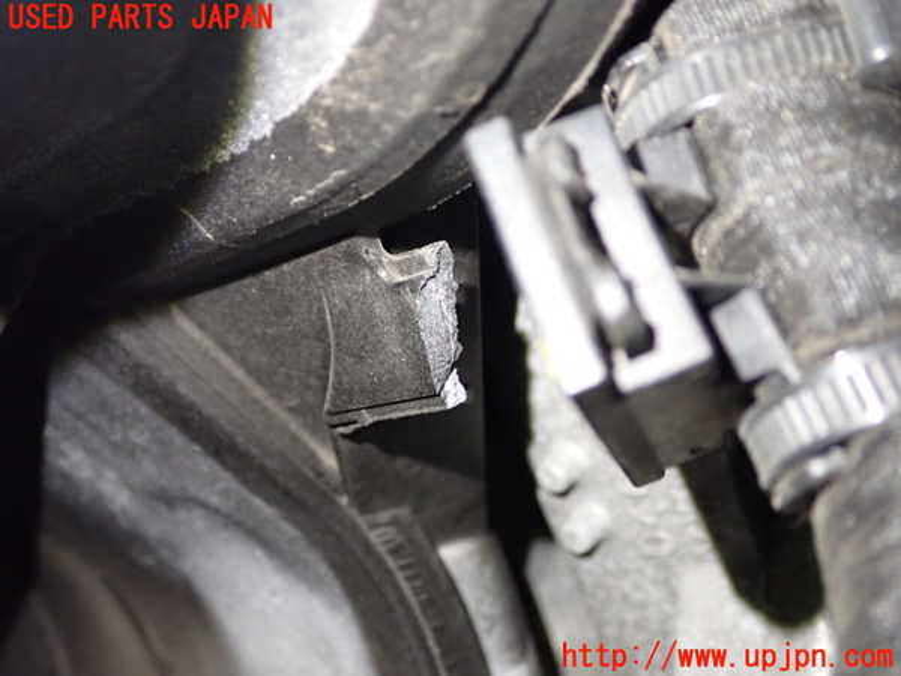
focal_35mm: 41
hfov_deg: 45.8
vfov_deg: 35.1
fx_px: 1067
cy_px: 338
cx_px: 450
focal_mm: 7.31
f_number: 2.8
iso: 800
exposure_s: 1/25
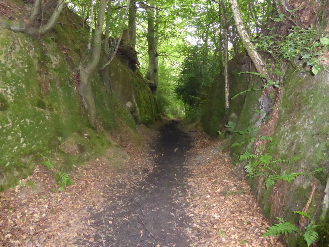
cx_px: 164
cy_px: 124
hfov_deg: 71.6
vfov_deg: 56.8
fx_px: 228
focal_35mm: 24
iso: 1600
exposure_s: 1/60
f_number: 3.3
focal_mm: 4.3
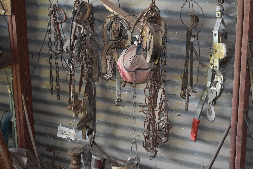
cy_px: 84
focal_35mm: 69
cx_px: 126
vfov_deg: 19.8
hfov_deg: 29.2
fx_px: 485
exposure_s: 1/80
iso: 1600
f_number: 5.3
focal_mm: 46
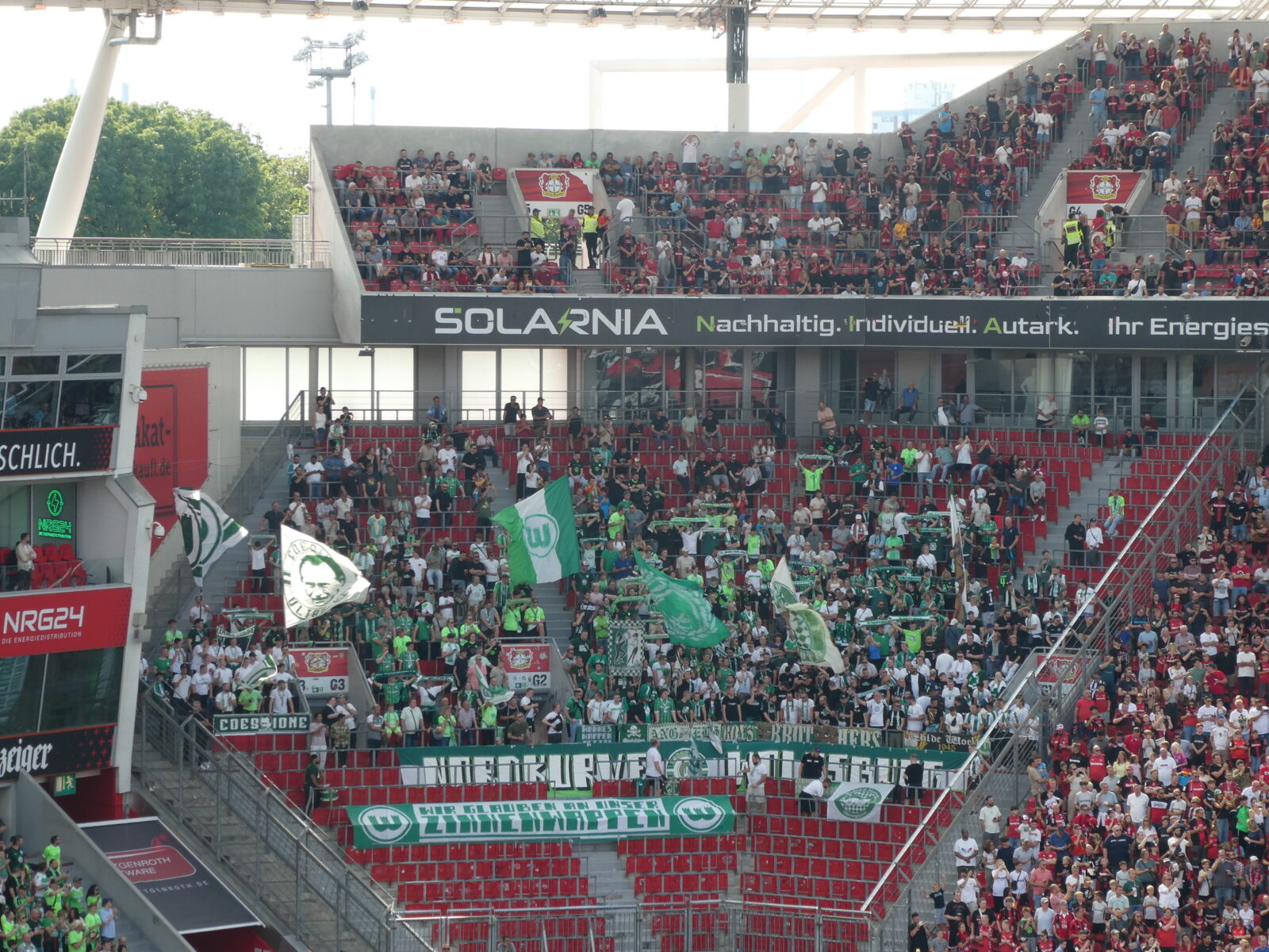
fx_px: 4949
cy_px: 476
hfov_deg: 14.6
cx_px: 634
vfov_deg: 11.0
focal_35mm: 135
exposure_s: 1/100
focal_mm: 24.2
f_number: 5.3
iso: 80
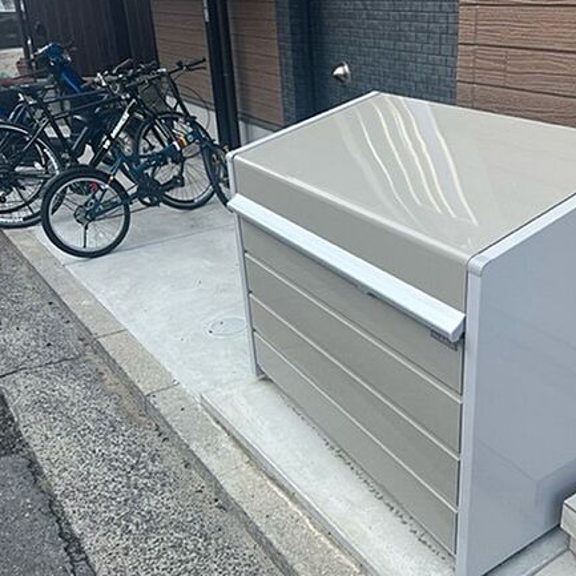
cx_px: 415
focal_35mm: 34
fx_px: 640
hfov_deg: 47.1
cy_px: 278
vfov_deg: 48.4
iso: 50
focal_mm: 5.7
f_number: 1.5
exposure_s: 1/1100
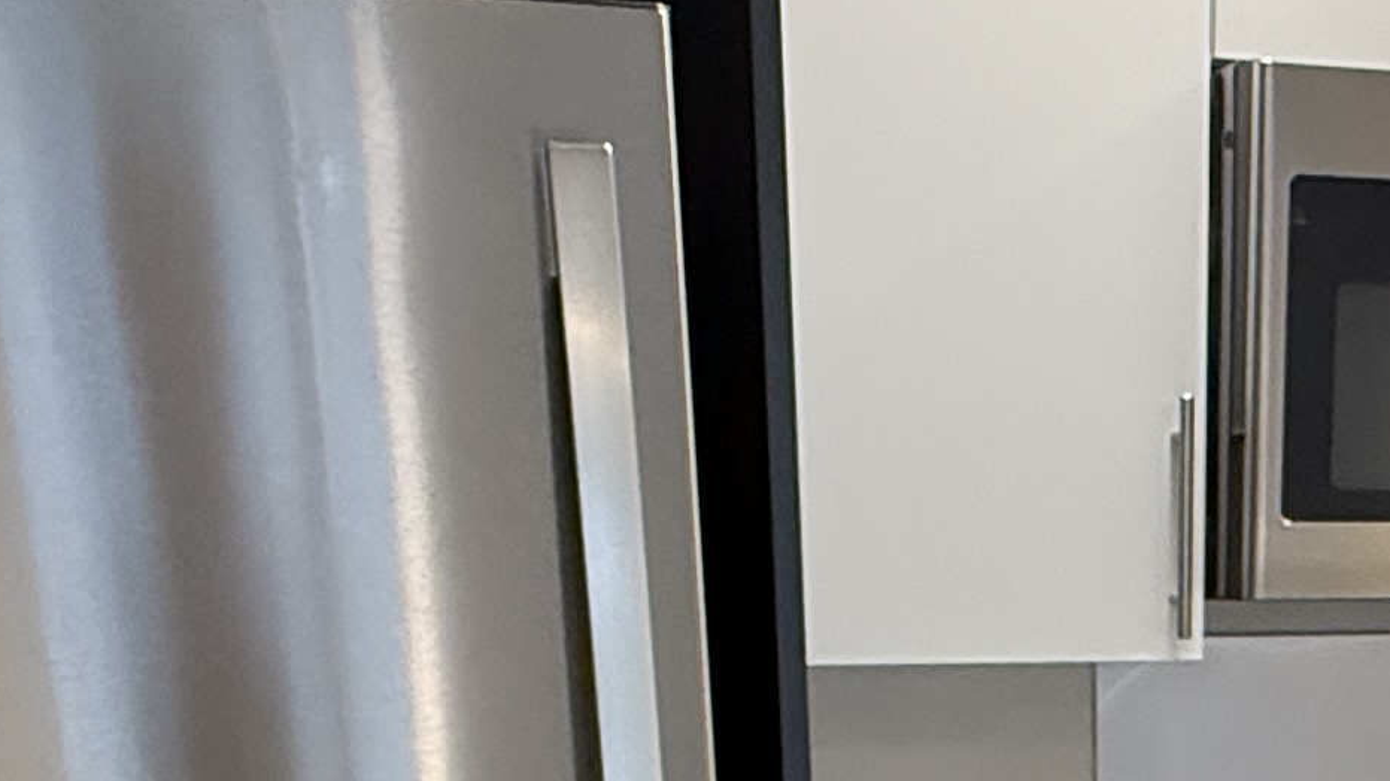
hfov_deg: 30.6
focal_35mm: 66
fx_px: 2432
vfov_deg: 16.2
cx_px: 1221
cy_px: 1271
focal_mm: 2.22
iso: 640
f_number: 2.2
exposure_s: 1/60
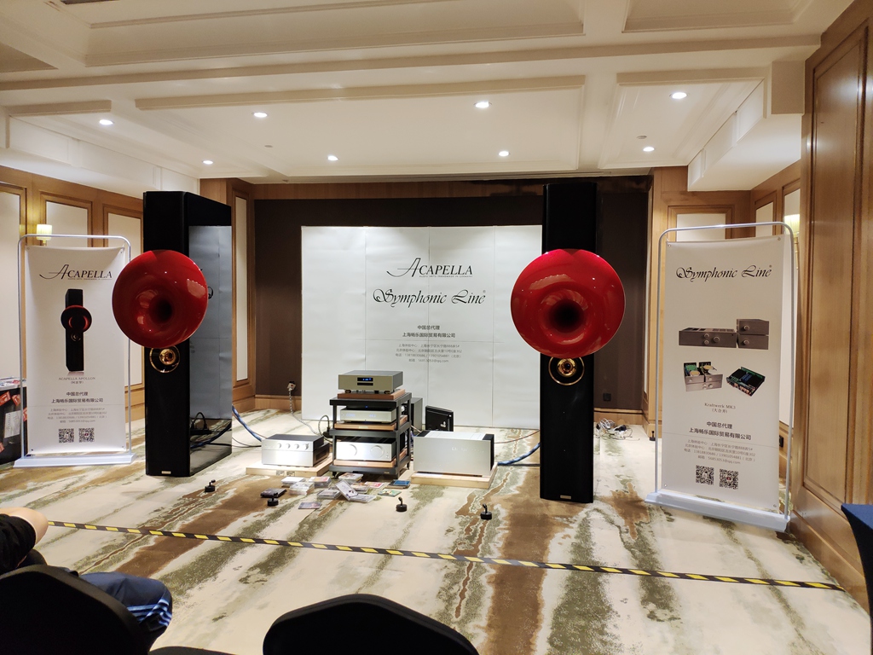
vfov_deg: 63.4
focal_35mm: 21
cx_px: 436
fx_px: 530
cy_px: 328
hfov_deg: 79.0
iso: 316
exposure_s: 1/50
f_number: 1.8
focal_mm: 4.22
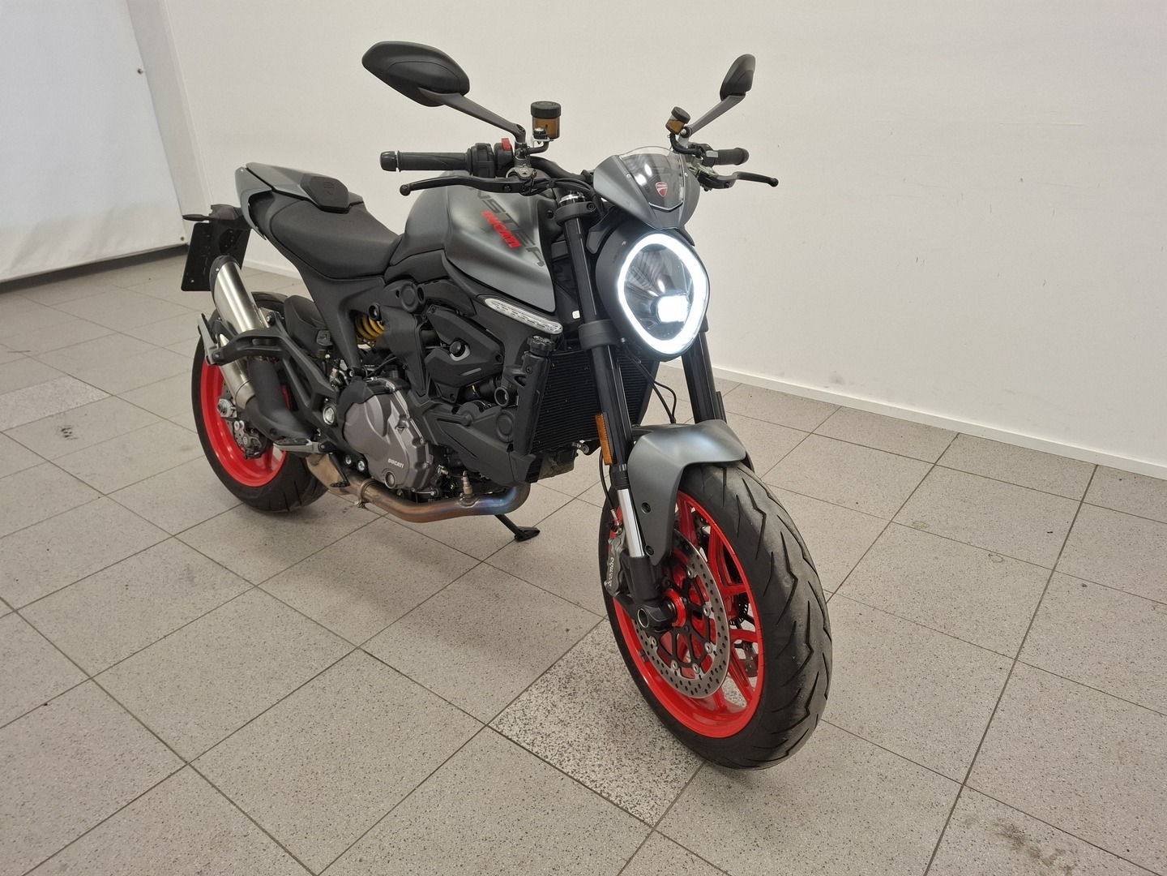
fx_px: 775
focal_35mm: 23
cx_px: 584
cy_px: 438
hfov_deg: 73.9
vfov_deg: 58.9
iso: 125
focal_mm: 5.54
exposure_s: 1/100
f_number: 1.8
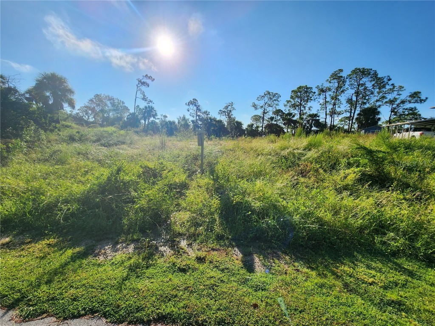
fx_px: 163
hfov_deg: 106.2
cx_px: 218
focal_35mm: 13
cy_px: 163
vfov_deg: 89.9
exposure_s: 1/3168
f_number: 2.2
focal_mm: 2.2
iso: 50
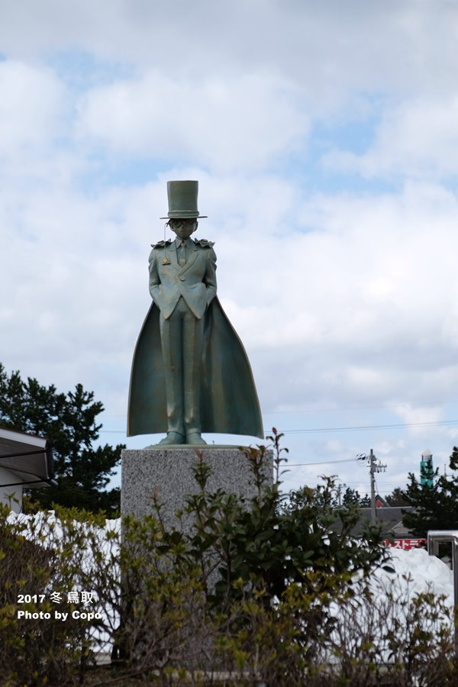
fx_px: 1507
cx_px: 229
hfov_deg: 17.3
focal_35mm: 79
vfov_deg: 25.7
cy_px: 344
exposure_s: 1/1100
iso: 200
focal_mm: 52.7
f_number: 4
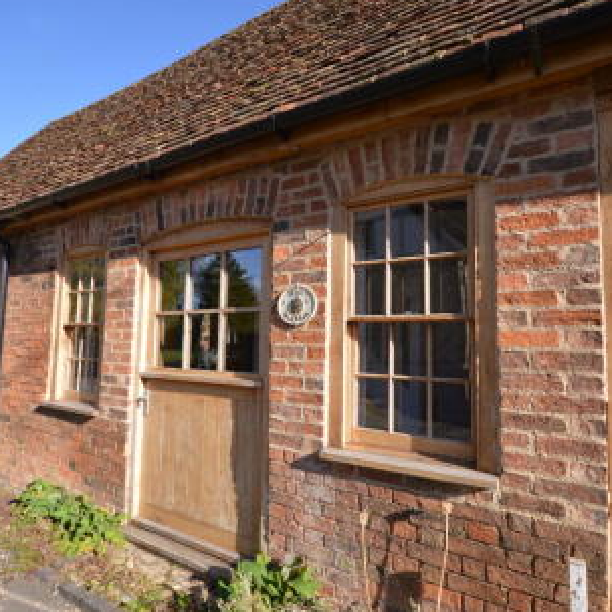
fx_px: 400
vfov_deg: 74.8
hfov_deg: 74.8
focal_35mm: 20
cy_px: 306
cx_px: 297
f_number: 6.3
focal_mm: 10
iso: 100
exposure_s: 1/160
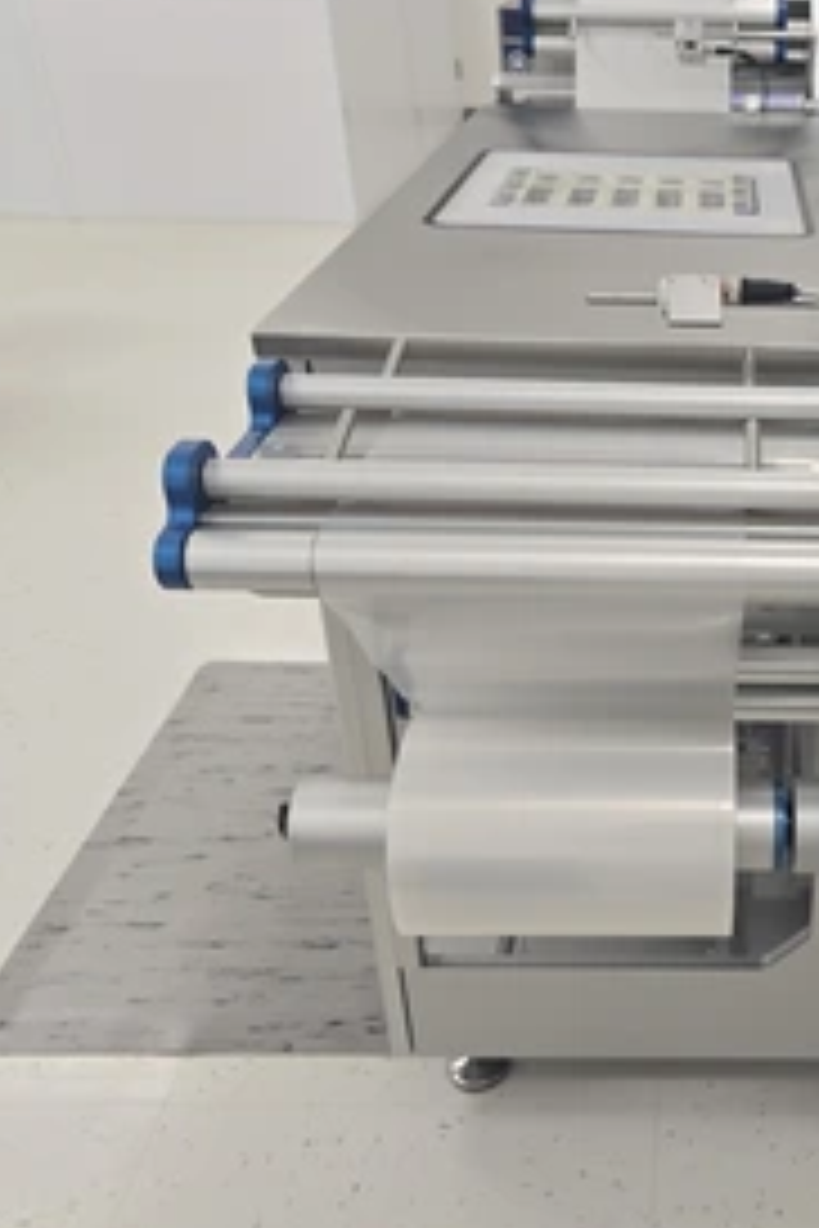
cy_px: 603
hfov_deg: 35.4
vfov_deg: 54.4
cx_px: 752
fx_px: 1194
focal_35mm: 35
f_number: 1.7
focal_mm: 6.3
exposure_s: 1/62
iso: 80
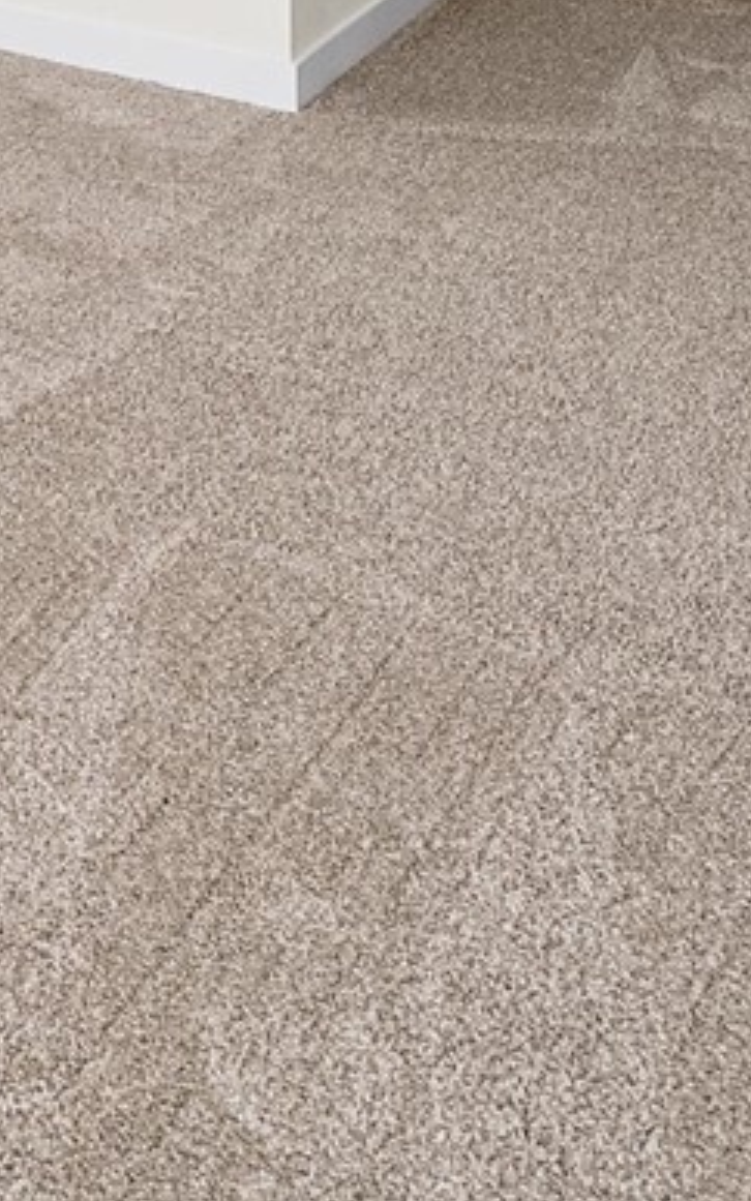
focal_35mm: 58
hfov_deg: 16.2
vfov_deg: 27.1
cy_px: -500
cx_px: -827
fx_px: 1899
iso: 125
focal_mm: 13
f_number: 7.1
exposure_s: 1/60
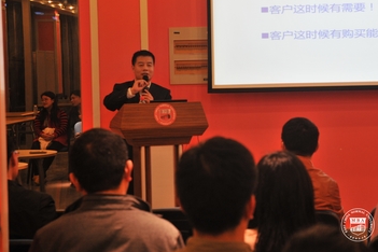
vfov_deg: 13.0
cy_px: 95
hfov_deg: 19.3
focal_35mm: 106
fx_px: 1109
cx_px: 241
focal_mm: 55
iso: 400
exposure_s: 1/30
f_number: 4.5
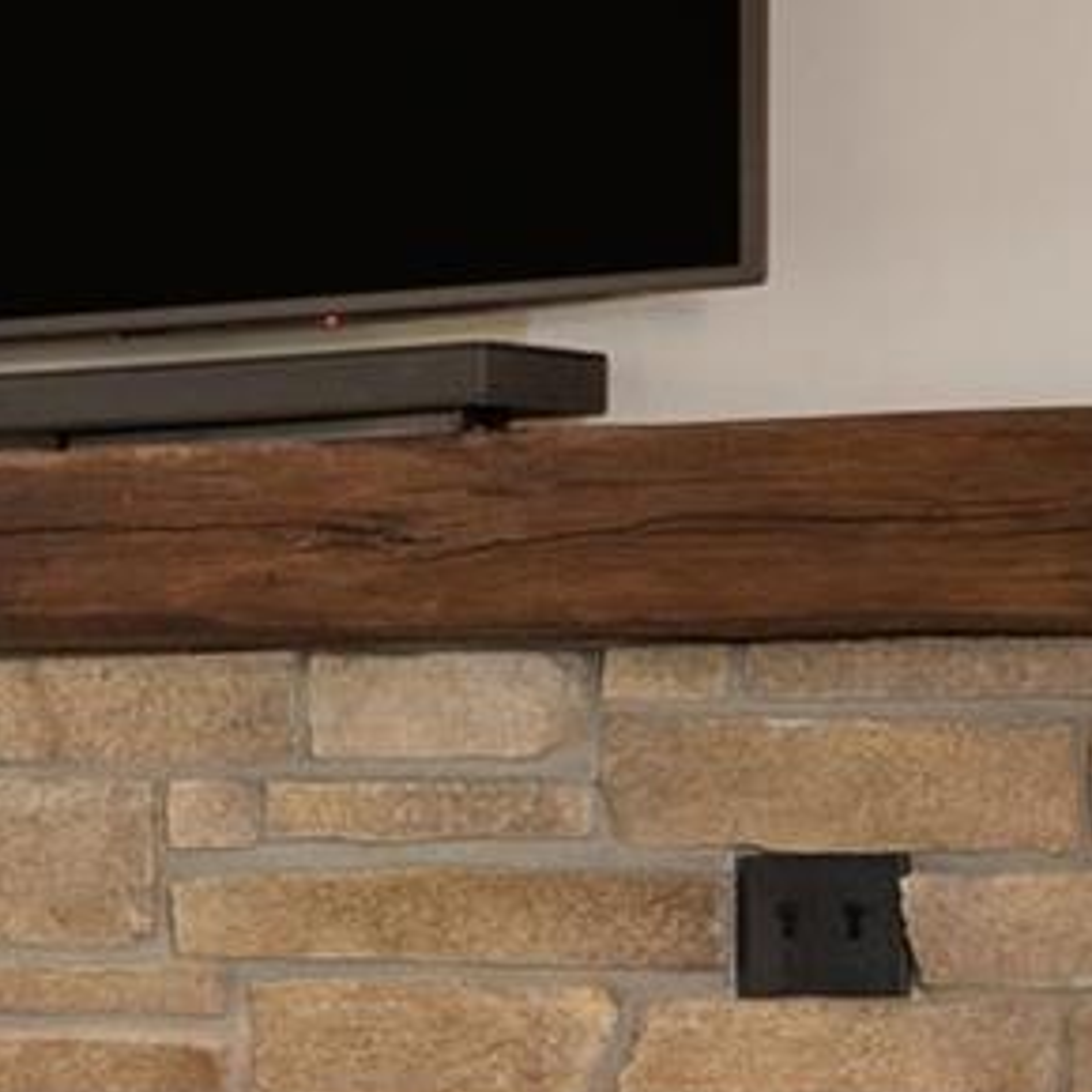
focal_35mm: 169
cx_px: -1280
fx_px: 6032
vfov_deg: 10.3
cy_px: 851
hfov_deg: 9.5
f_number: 8
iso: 400
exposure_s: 1/4
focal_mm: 18
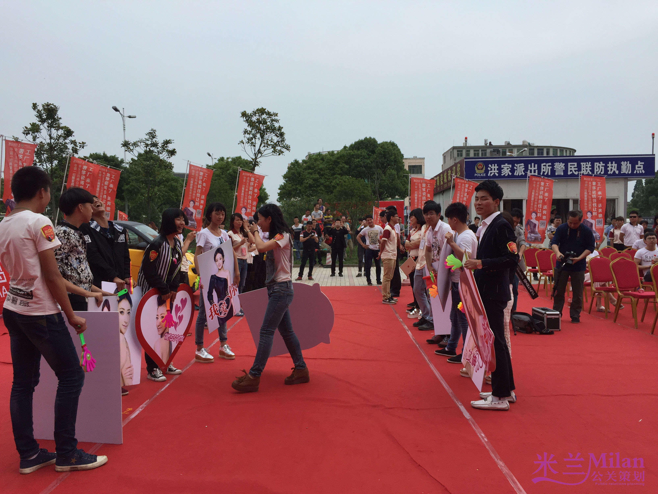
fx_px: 551
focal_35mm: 29
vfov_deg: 48.2
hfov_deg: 61.7
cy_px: 247
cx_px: 329
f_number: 2.2
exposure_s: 1/3049
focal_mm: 4.15
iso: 32
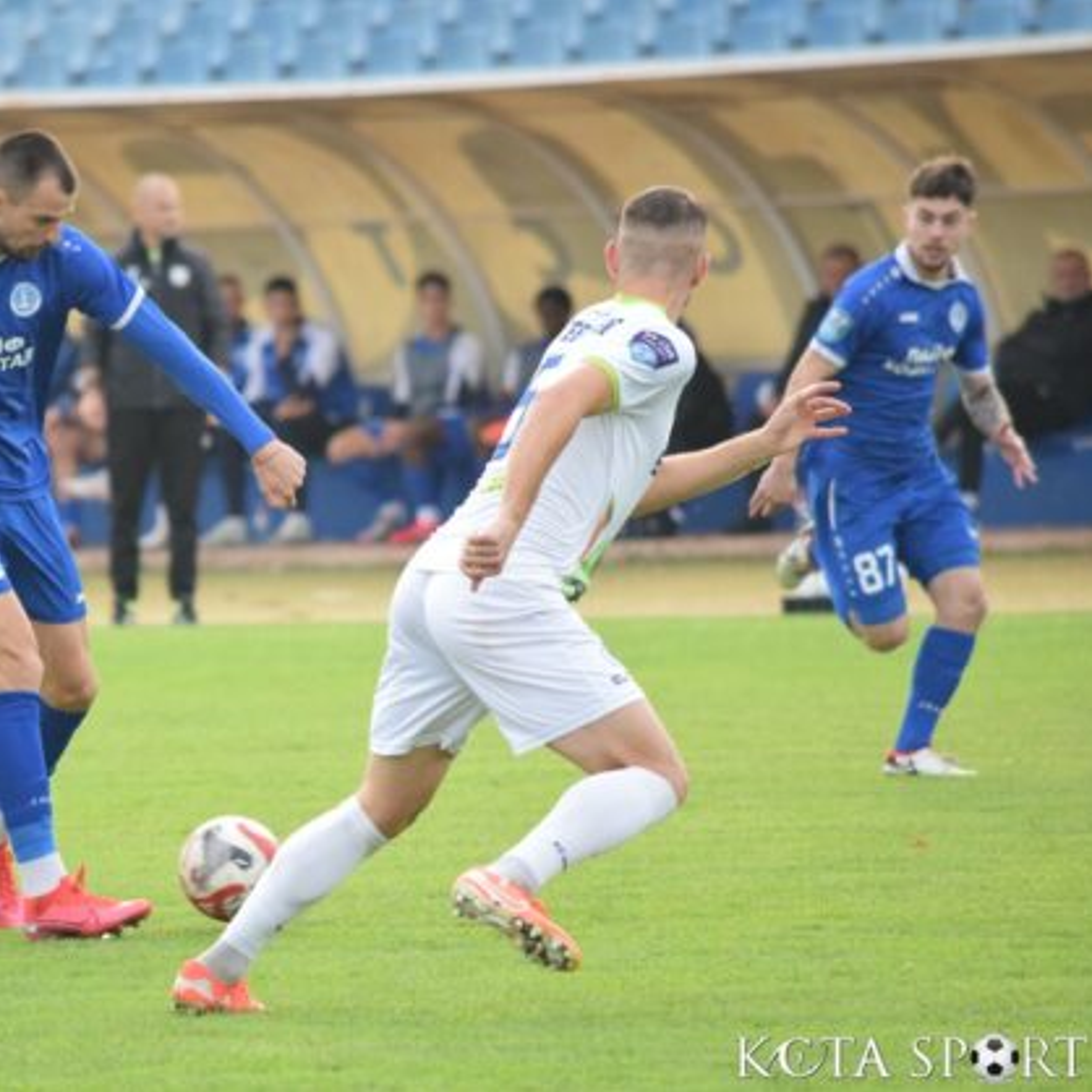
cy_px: 546
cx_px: 277
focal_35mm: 538
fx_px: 19201
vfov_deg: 3.3
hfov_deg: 3.3
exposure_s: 1/1000
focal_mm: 280
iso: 1600
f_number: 5.6
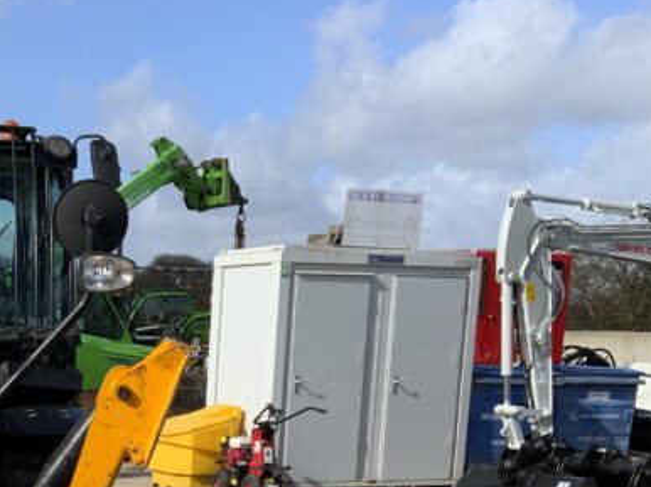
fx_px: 1447
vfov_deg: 18.2
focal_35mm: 77
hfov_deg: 24.0
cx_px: -29
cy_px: 585
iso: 16
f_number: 1.8
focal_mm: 3
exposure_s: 1/1577
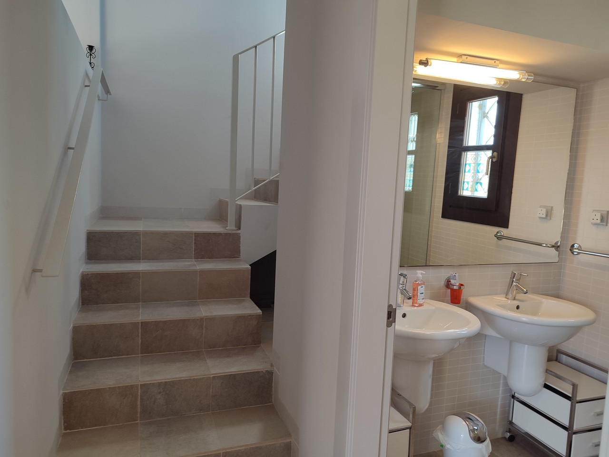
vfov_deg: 56.8
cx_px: 304
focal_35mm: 24
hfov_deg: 71.6
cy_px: 228
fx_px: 422
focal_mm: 5.89
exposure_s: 1/33
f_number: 1.89
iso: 54
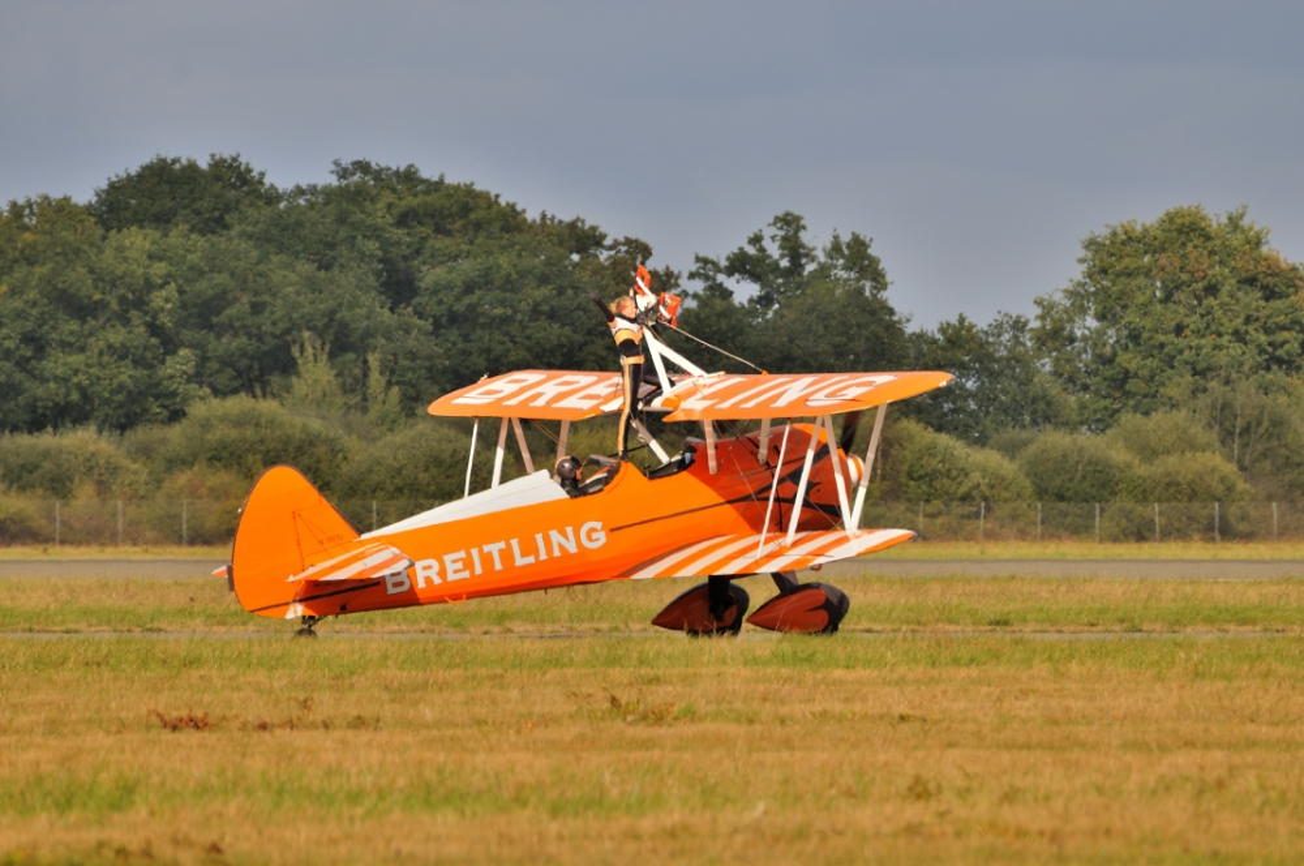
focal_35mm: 450
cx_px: 652
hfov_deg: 4.6
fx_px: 16279
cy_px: 433
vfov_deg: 3.0
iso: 200
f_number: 6.3
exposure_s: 1/800
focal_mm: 300
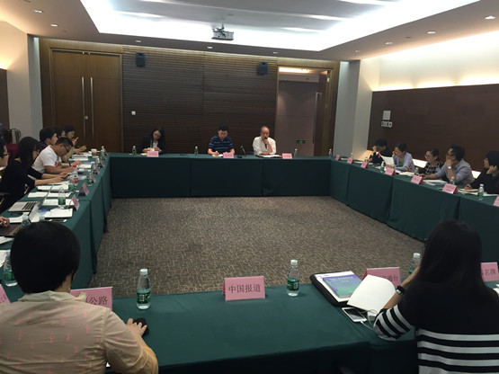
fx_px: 418
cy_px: 187
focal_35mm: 29
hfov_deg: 61.7
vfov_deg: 48.2
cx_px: 250
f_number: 2.2
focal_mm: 4.15
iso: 100
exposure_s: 1/30
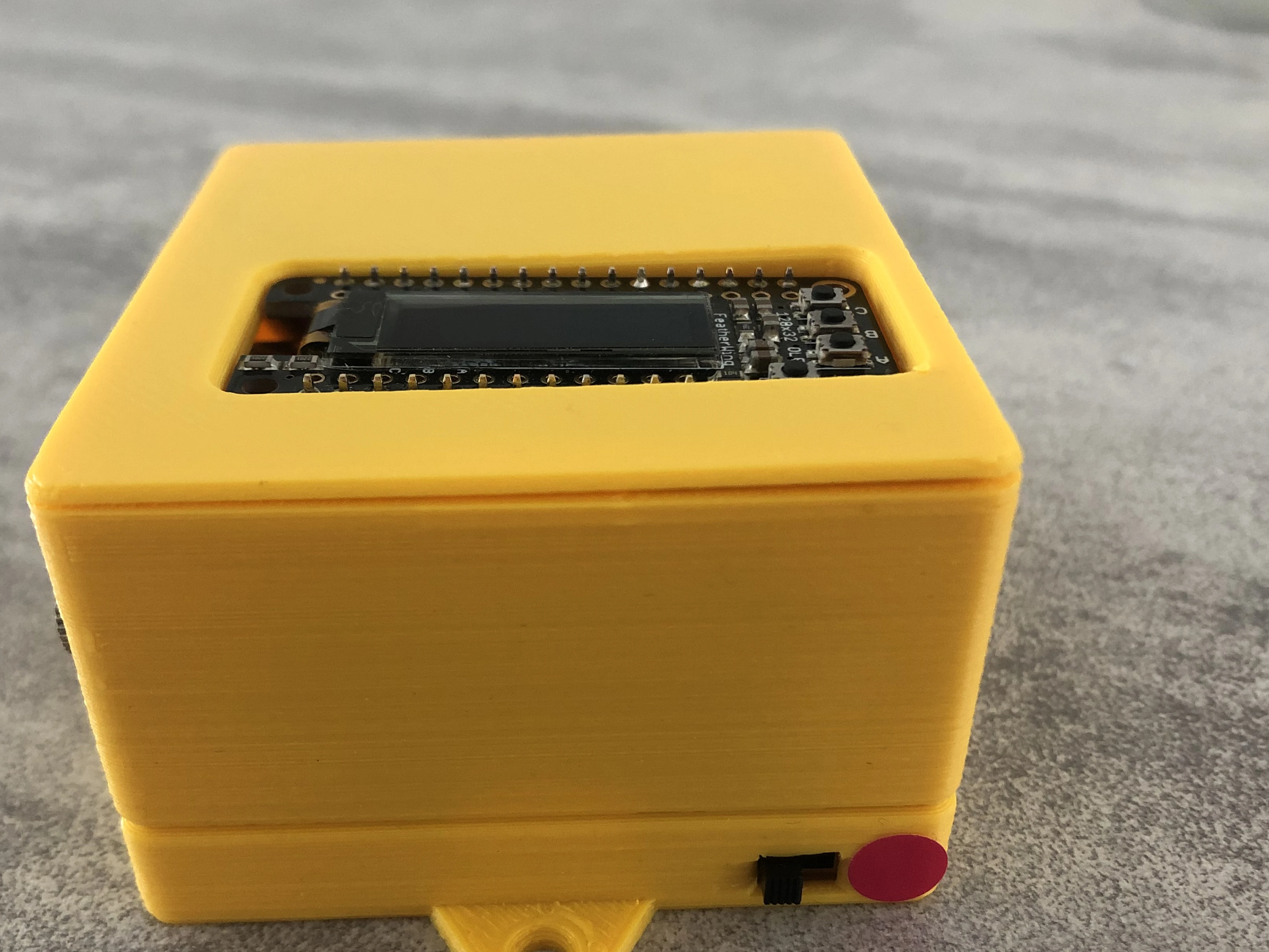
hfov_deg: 52.6
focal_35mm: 35
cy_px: 545
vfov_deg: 40.6
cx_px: 585
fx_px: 1283
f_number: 1.8
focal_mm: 4
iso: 64
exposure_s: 1/15
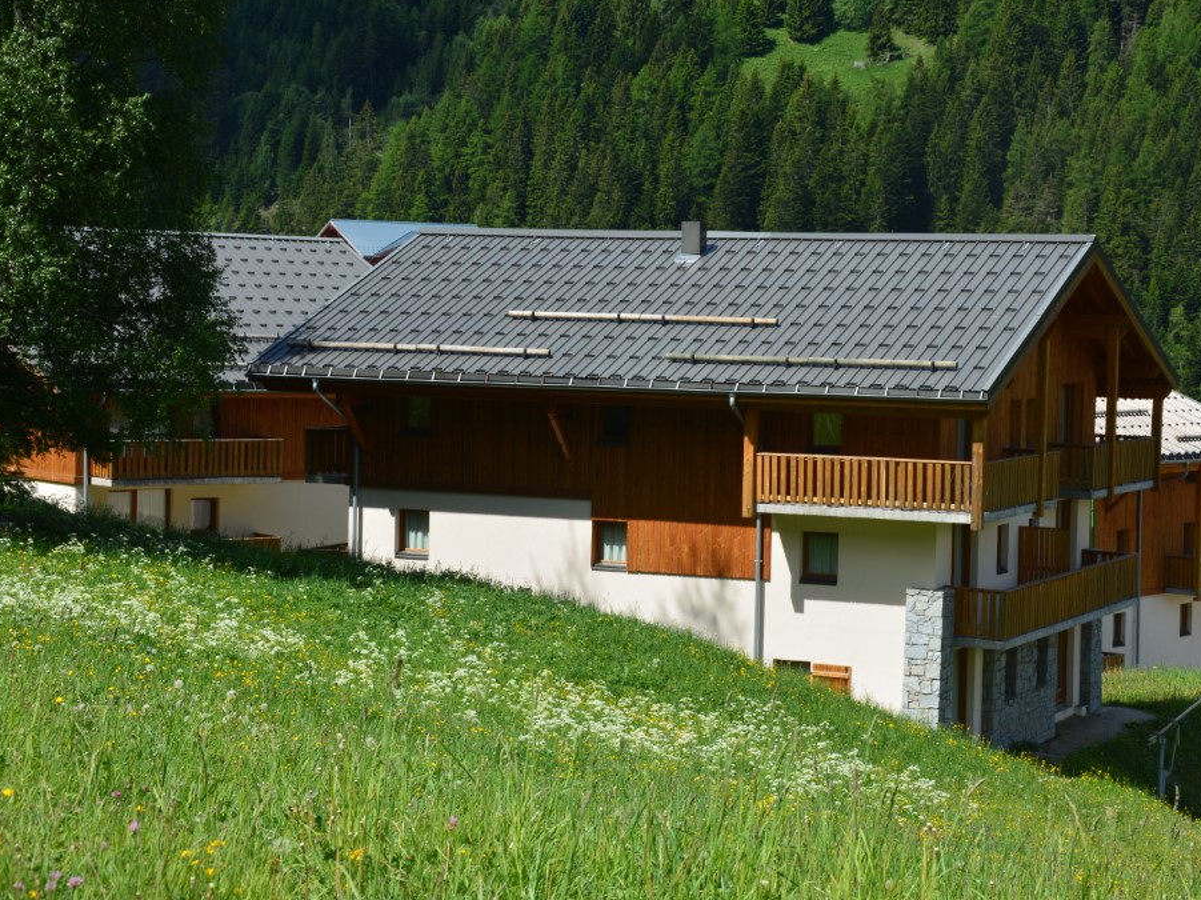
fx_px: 2844
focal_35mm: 82
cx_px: 676
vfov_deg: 18.0
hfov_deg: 23.8
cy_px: 449
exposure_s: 1/125
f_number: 11
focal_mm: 50
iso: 125
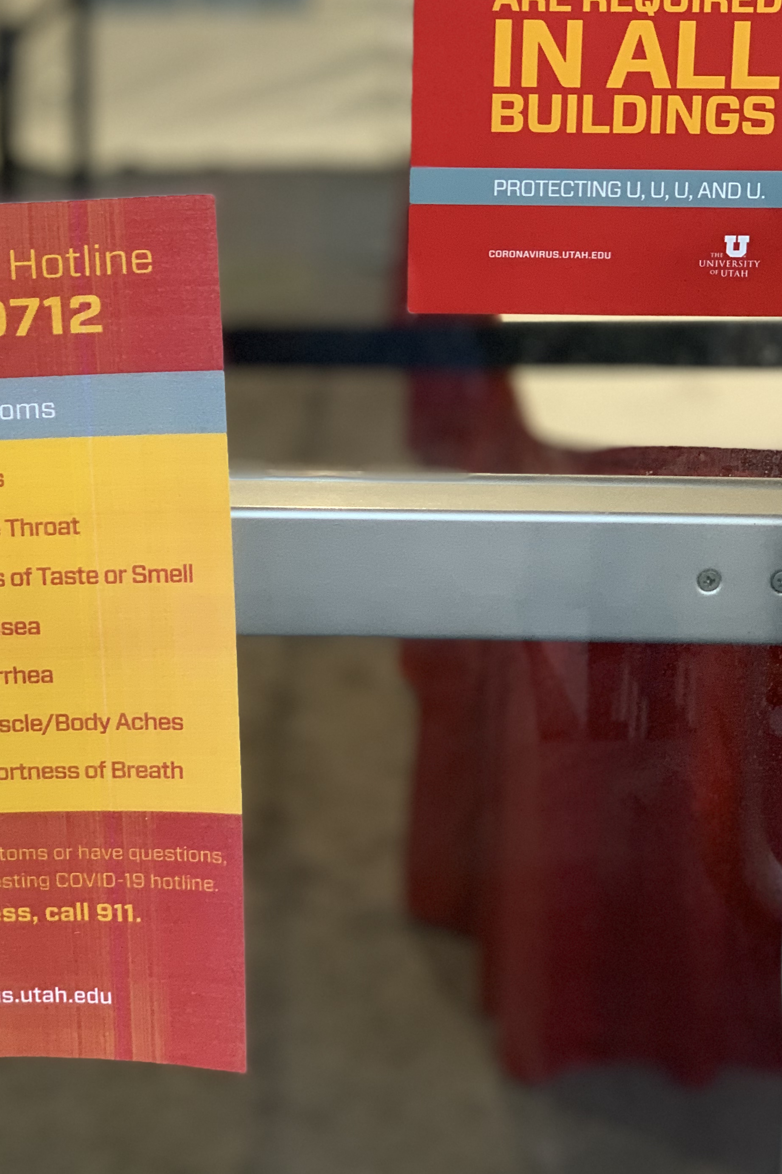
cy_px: 362
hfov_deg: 17.2
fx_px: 2574
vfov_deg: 25.5
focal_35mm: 79
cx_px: 221
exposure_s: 1/122
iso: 125
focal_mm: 6
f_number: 2.4
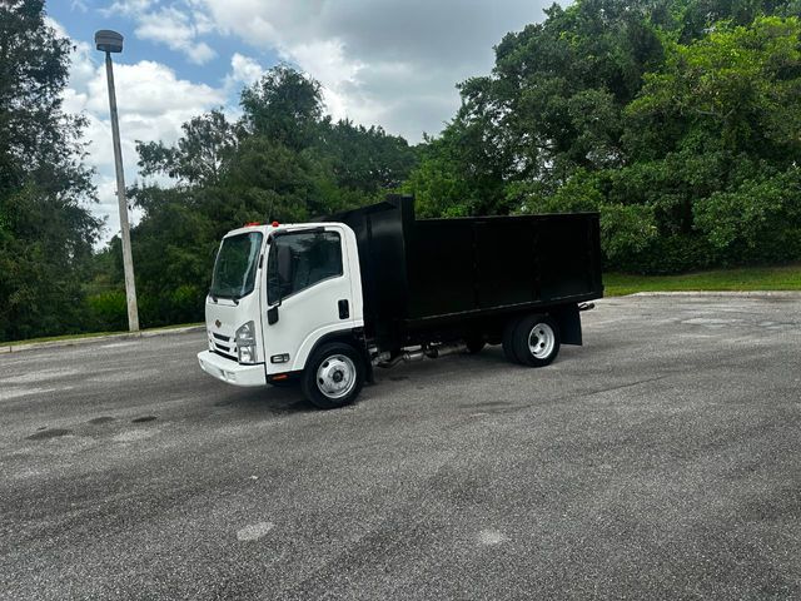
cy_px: 300
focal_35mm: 24
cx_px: 400
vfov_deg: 56.8
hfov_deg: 71.6
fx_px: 555
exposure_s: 1/1541
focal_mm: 6.86
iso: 80
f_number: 1.78
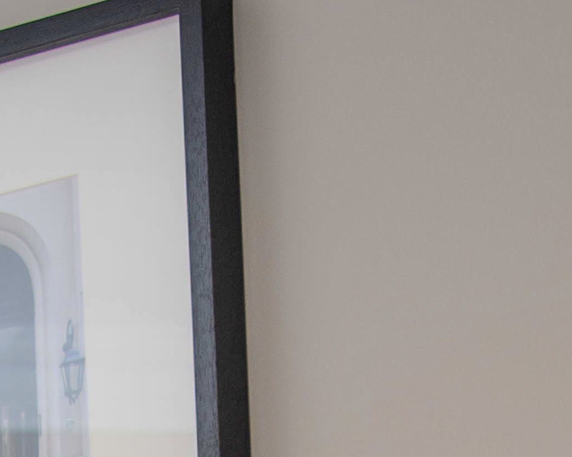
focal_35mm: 262
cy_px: 1380
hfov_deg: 7.4
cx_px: 46
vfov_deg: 5.5
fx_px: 4435
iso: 400
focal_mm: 48
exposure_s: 1/100
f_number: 5.6
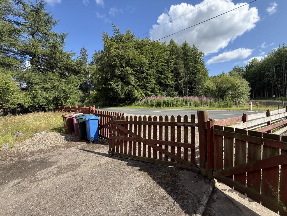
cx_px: 144
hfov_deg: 102.1
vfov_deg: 85.7
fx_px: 116
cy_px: 108
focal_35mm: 14
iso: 64
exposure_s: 1/820
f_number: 2.2
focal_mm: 2.22
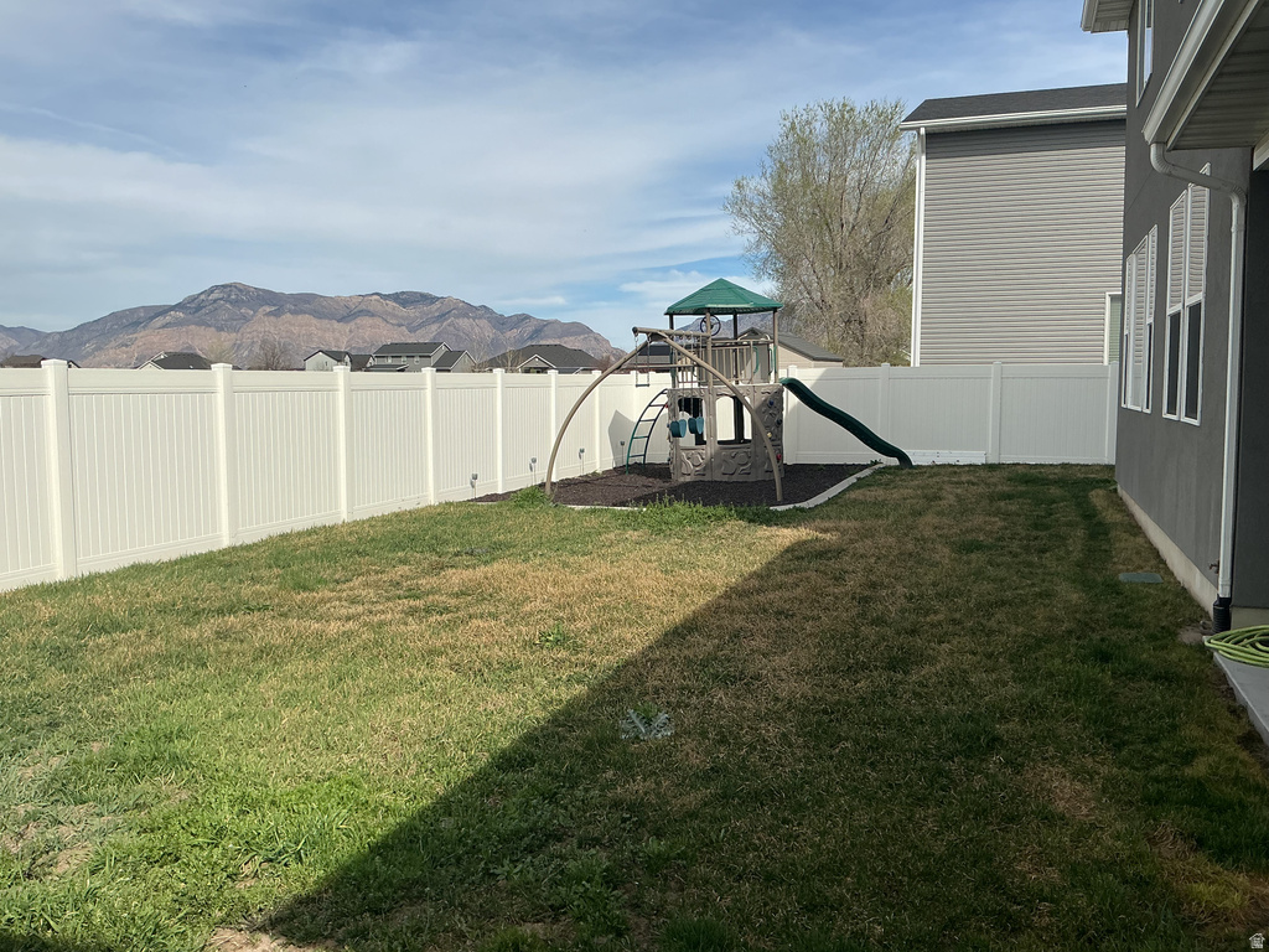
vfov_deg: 48.2
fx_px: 1063
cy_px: 476
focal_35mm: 29
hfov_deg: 61.7
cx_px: 634
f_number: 1.8
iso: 25
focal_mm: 3
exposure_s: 1/2667
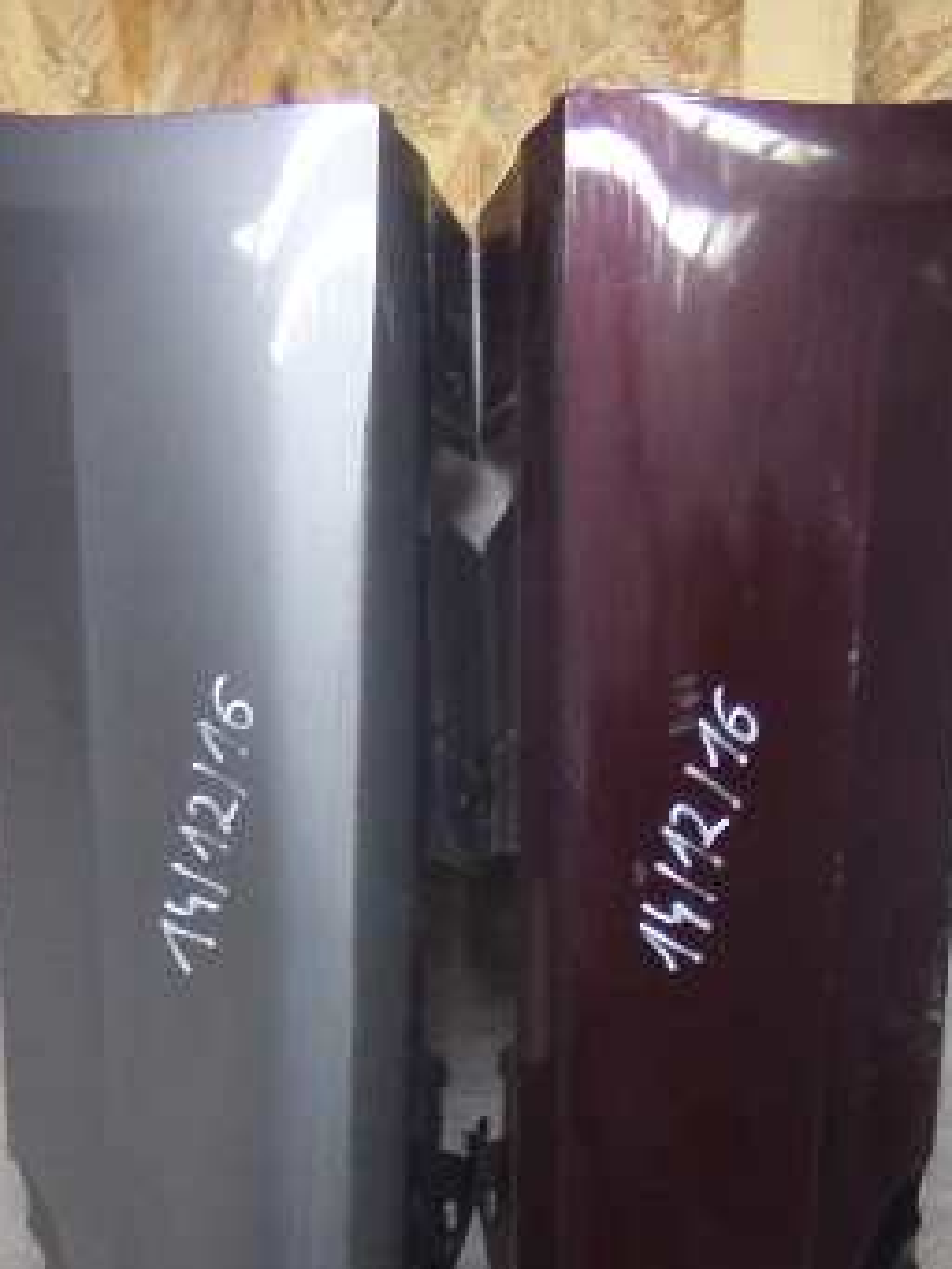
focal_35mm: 72
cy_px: 1890
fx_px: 2639
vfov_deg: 22.4
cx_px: 550
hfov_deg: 20.4
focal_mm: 4
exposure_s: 1/20
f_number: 3.2
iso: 200
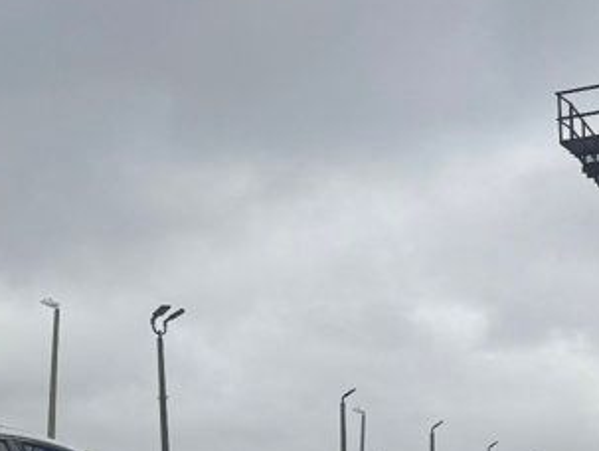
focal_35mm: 81
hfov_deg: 19.8
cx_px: -372
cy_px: 415
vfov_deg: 17.9
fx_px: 1403
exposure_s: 1/6711
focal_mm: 6.76
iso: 80
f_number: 1.78
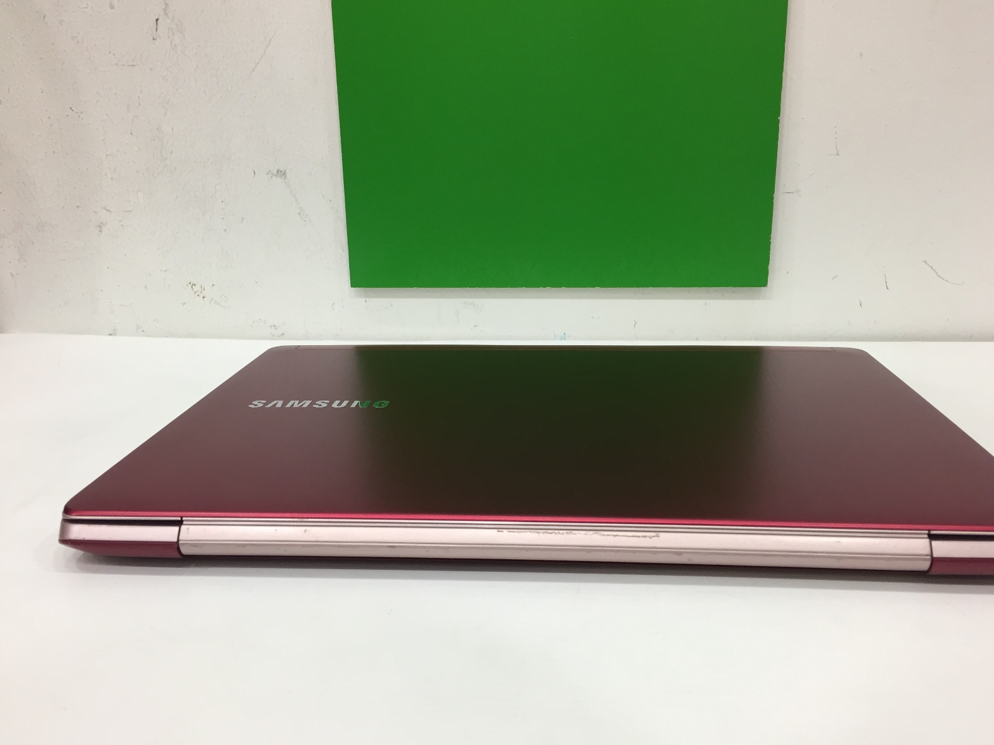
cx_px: 505
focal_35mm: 30
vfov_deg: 46.8
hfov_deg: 60.0
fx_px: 861
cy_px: 368
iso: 80
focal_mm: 4.15
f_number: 2.2
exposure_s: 1/33
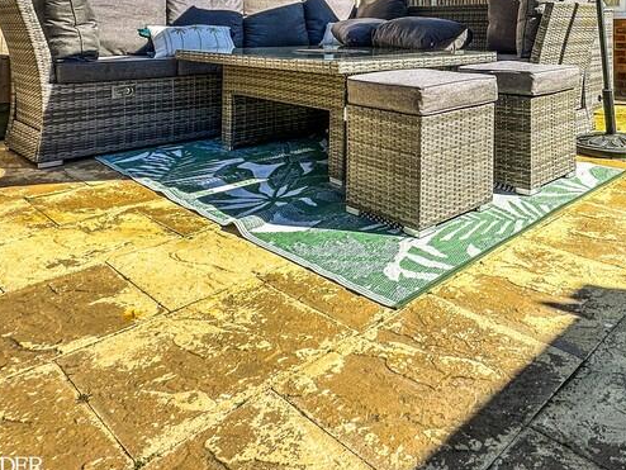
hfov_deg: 58.0
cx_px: 480
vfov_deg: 42.3
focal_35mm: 29
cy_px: 9
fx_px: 525
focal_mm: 2.22
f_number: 2.2
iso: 50
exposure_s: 1/1400
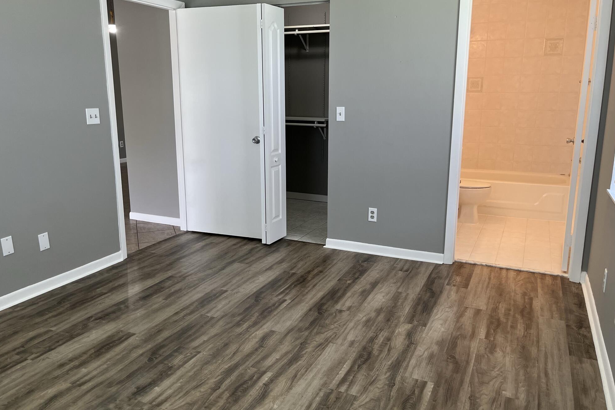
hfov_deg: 65.5
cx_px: 306
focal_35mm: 28
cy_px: 198
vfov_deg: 46.4
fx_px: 478
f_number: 1.6
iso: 125
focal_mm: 5.1
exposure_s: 1/120
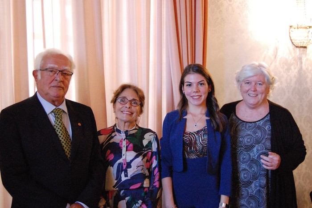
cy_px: 104
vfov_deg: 29.8
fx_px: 390
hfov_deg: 43.6
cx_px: 156
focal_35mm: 45
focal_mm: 30
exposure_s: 1/80
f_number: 4.5
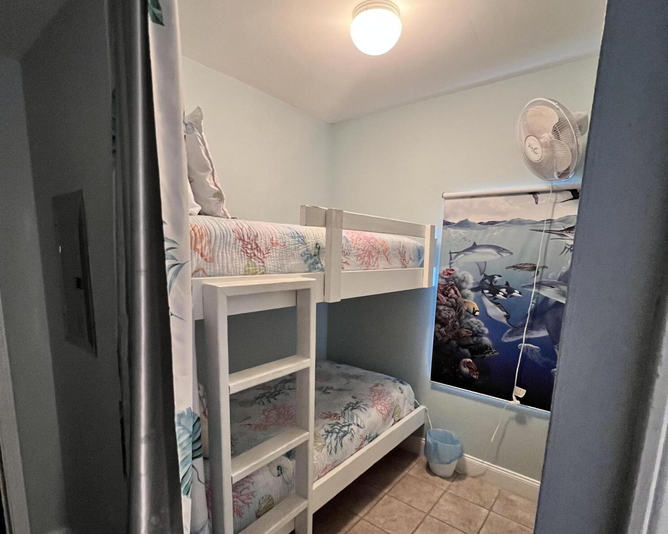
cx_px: 333
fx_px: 336
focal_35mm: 17
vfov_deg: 76.3
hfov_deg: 89.6
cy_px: 312
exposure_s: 1/60
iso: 800
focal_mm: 1.57
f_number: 1.8
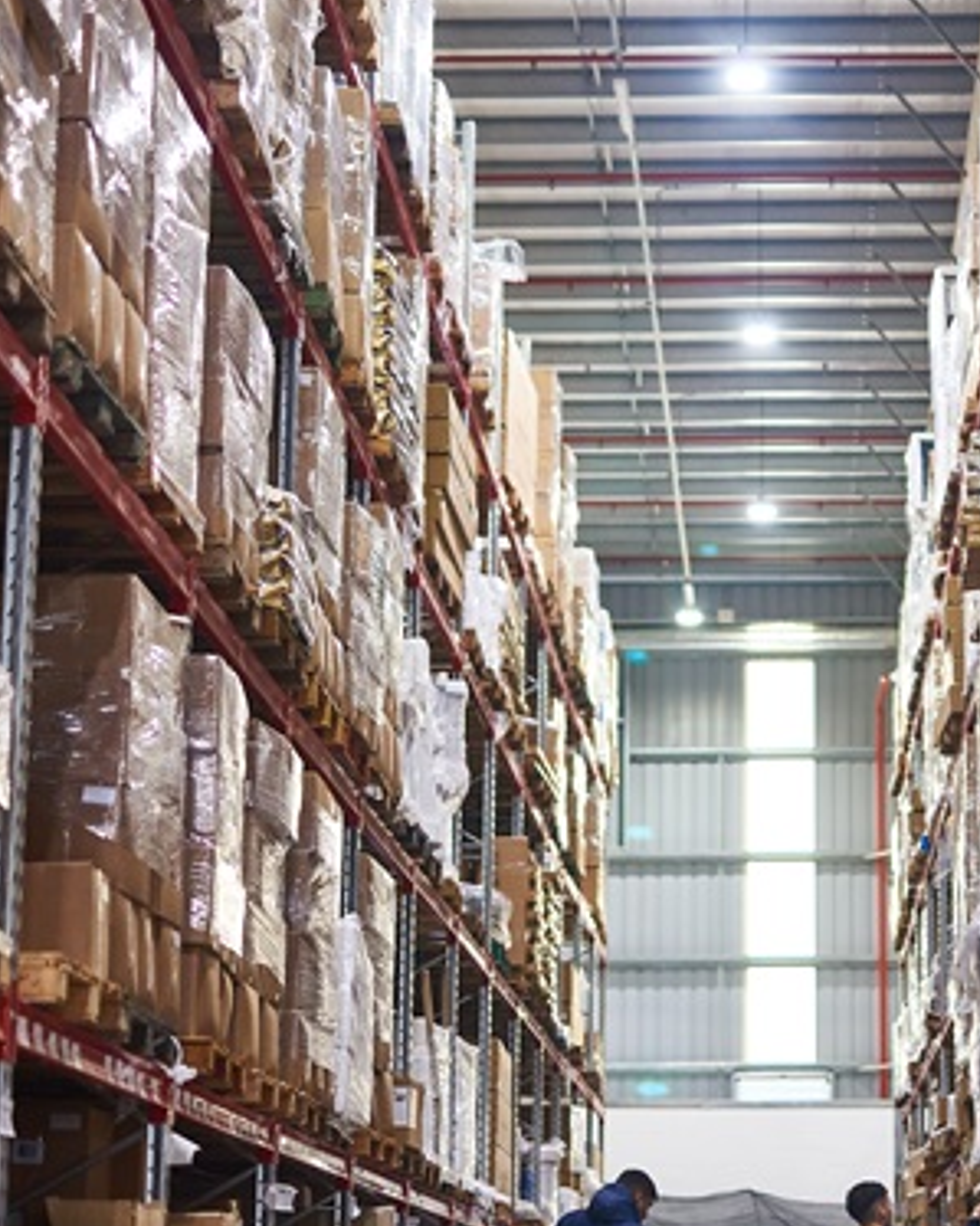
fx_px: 3409
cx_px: 698
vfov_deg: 20.4
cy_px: 582
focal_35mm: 94
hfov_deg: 16.3
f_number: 1.4
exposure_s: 1/160
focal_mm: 50
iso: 800
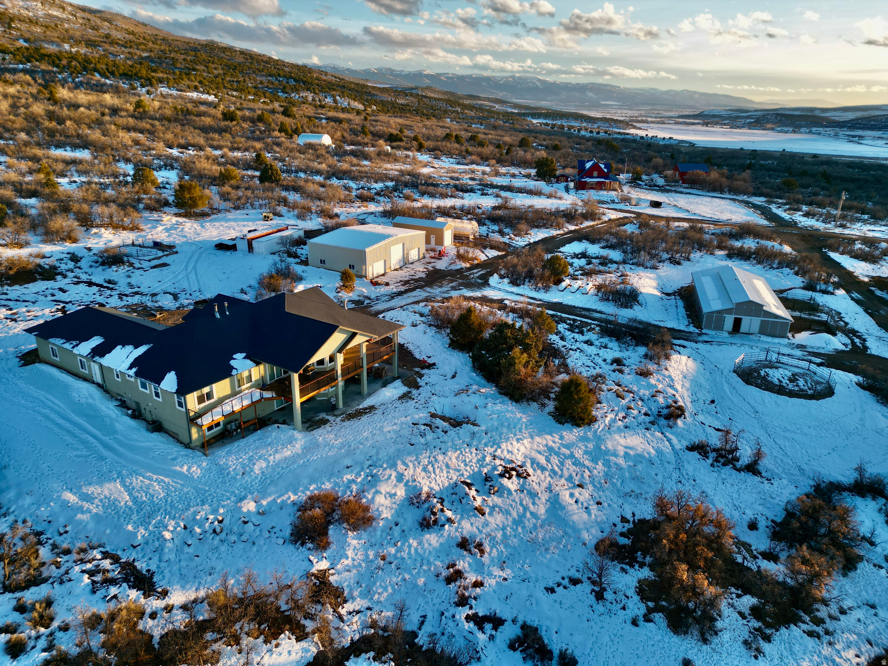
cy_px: 333
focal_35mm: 24
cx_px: 444
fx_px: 616
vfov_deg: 56.8
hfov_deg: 71.6
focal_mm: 6.72
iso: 200
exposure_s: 1/640
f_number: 1.7
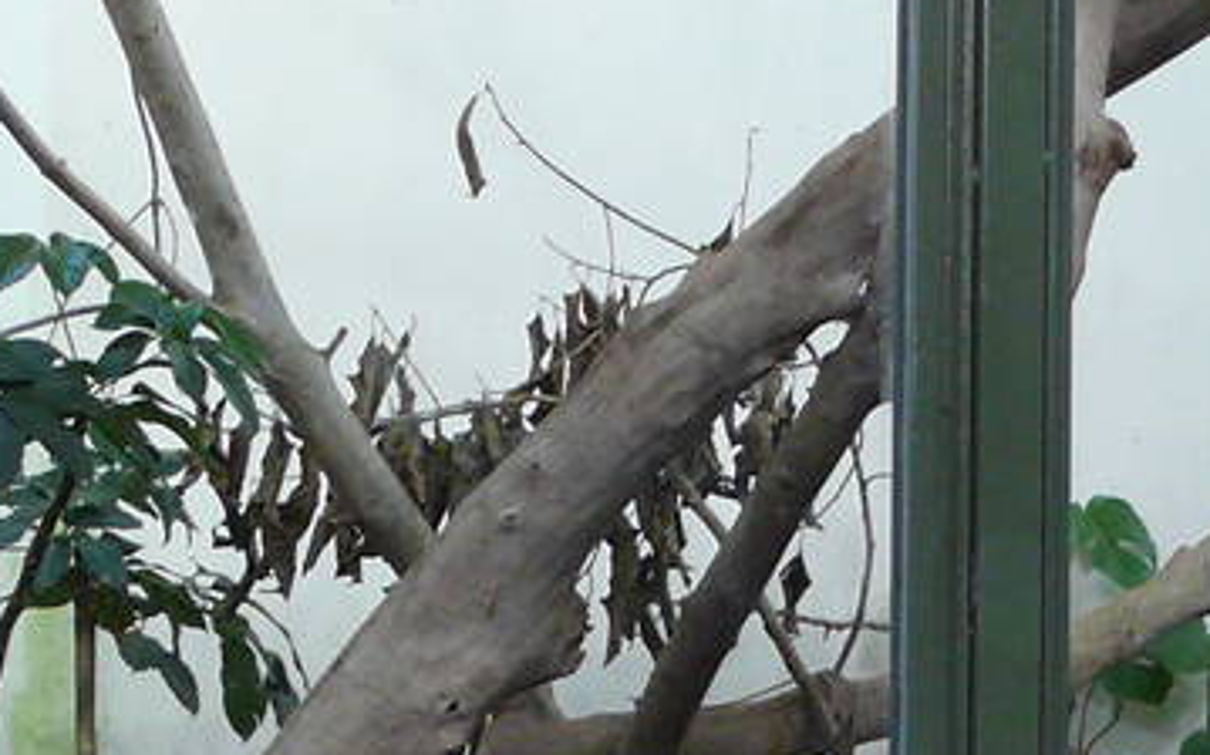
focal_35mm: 175
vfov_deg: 7.4
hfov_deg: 11.9
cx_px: 1146
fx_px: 5768
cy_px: 1119
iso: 200
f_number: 2.8
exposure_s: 1/30
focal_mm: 7.7
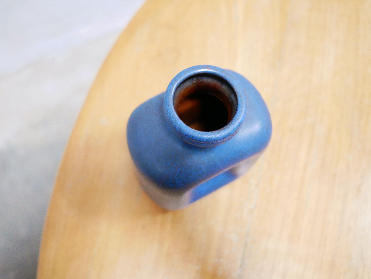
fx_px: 429
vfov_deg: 36.0
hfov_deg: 46.8
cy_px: 140
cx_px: 186
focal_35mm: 40
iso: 3200
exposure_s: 1/60
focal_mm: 20
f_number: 1.7
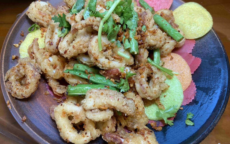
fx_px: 176
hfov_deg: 66.5
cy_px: 73
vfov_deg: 44.5
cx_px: 115
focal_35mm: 28
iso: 125
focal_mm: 4.25
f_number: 1.8
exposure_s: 1/120
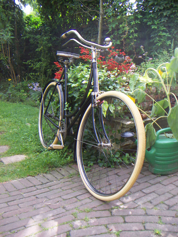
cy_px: 118
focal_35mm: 36
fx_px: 247
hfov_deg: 39.7
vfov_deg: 51.4
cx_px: 89
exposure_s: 1/160
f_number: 2.8
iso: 50
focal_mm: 4.7
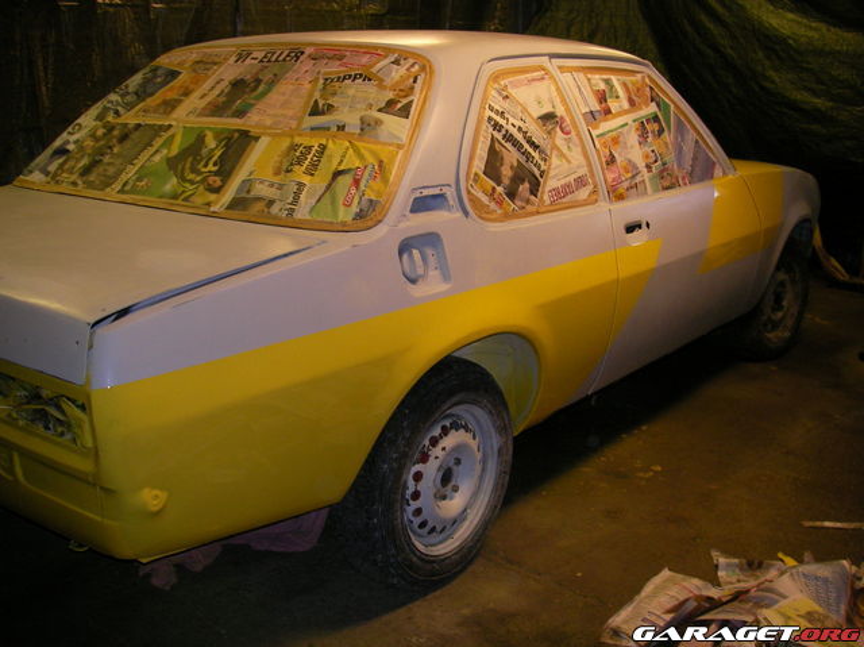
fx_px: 948
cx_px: 432
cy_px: 324
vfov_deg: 37.7
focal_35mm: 38
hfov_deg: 49.0
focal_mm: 6.3
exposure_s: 1/30
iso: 100
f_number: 3.3
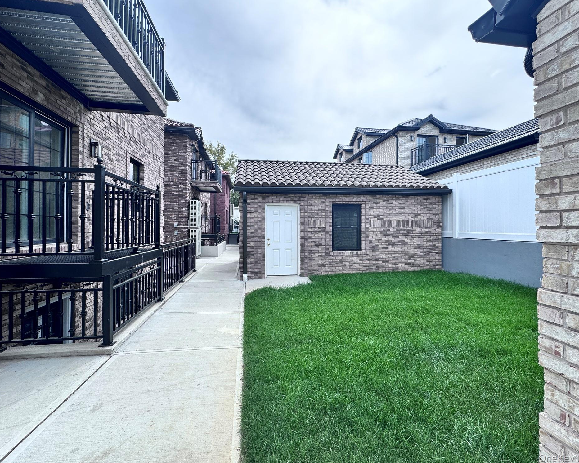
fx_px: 257
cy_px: 227
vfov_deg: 84.0
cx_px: 284
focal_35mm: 15
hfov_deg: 96.8
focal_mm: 2.22
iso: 50
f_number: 2.2
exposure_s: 1/1006
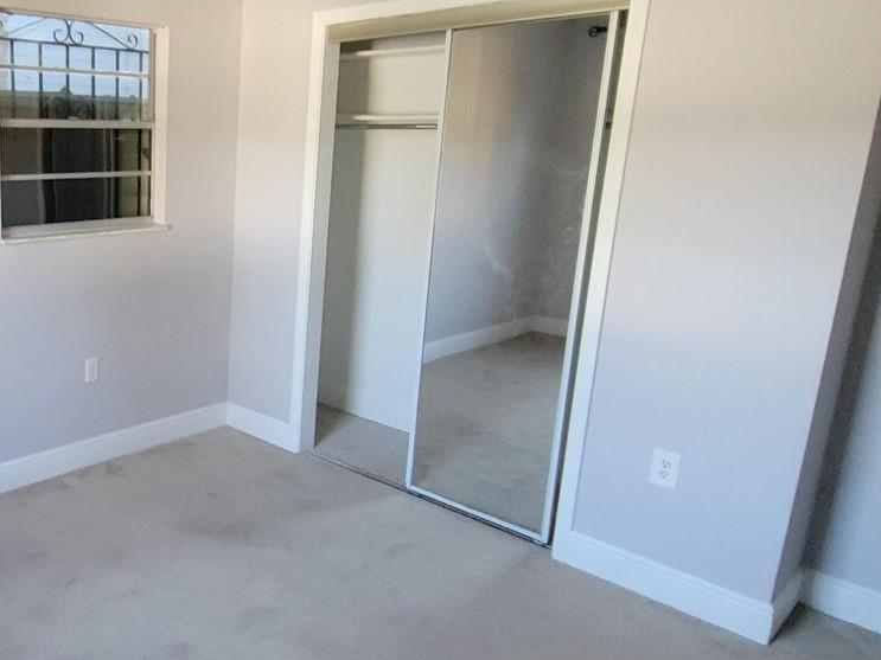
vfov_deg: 49.7
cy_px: 303
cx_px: 132
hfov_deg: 56.9
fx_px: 713
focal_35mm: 28
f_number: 2.2
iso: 400
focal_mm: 2.2
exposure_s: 1/60
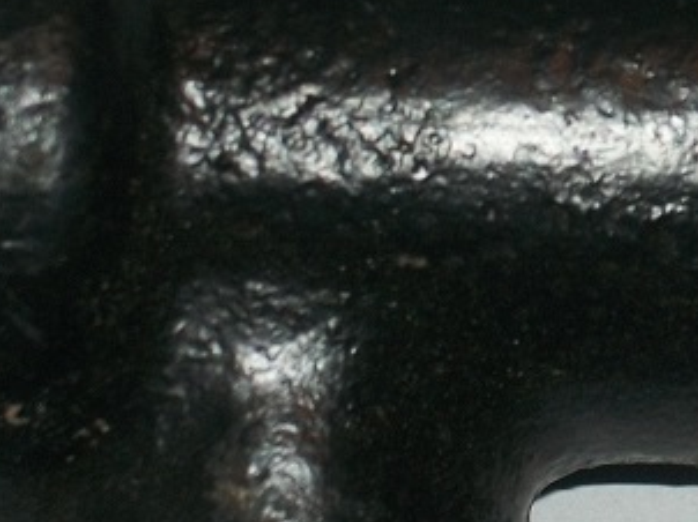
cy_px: 20
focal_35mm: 261
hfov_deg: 7.5
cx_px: 904
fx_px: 5259
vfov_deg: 5.7
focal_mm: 17.1
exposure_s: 1/60
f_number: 5.2
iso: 80
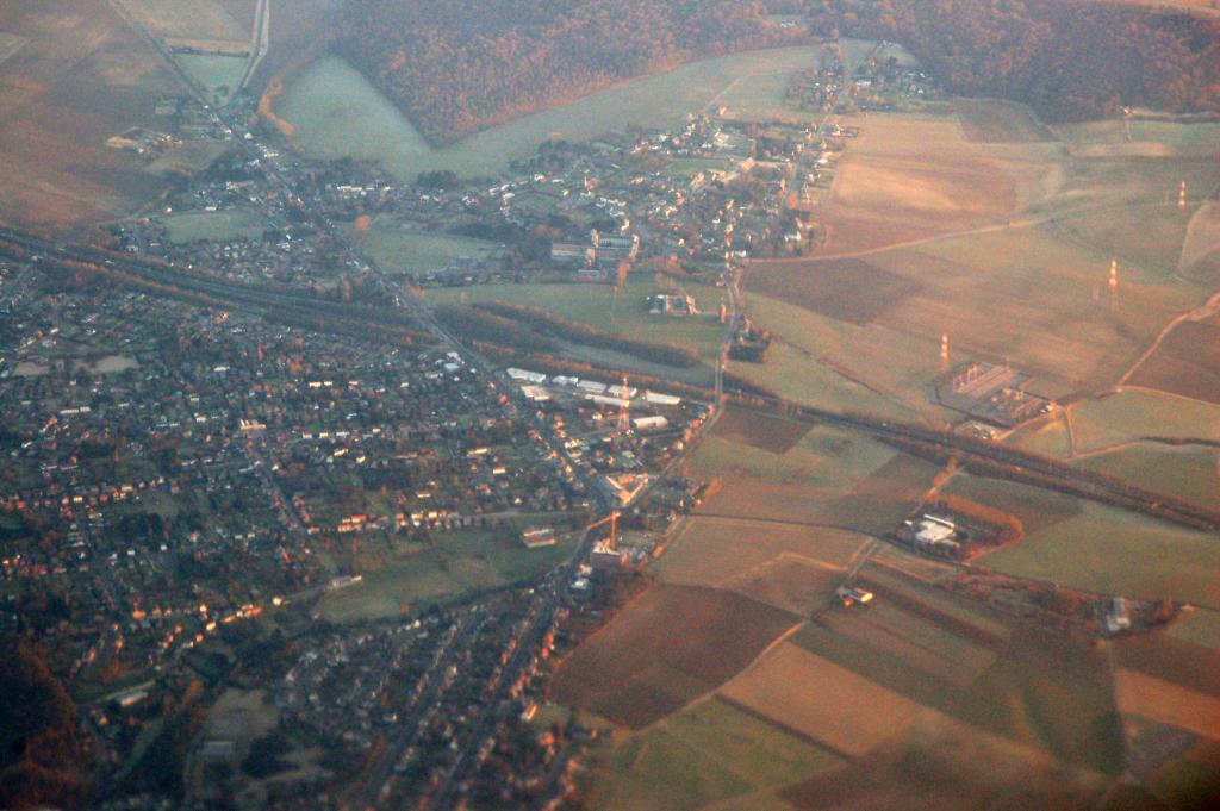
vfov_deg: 9.1
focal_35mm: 150
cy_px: 406
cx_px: 610
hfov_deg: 13.7
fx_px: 5079
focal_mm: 100
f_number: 9
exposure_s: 1/125
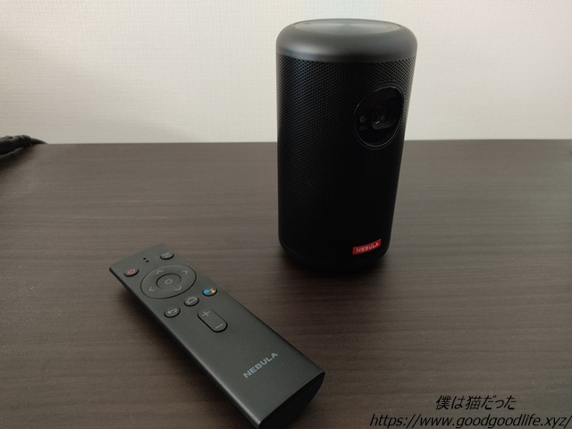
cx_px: 286
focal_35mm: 26
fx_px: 430
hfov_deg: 67.3
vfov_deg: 53.1
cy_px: 214
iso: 1588
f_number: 1.79
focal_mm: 4.74
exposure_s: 1/20
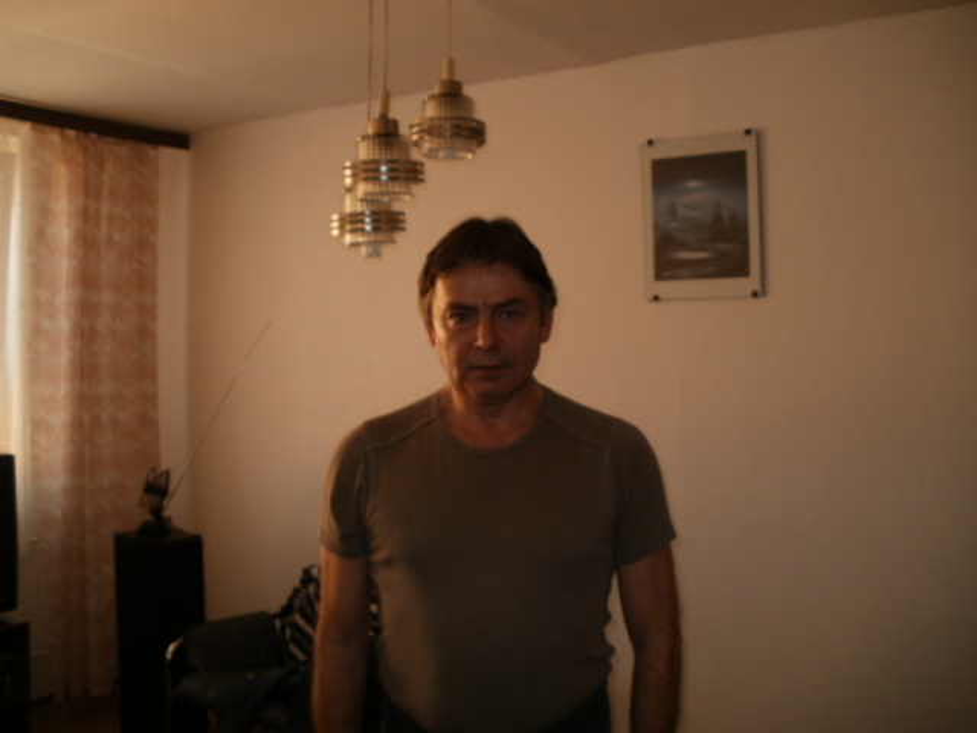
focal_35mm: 36
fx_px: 1016
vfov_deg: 39.7
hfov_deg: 51.4
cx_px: 488
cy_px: 366
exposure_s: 1/30
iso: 125
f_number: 3.5
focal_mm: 6.3
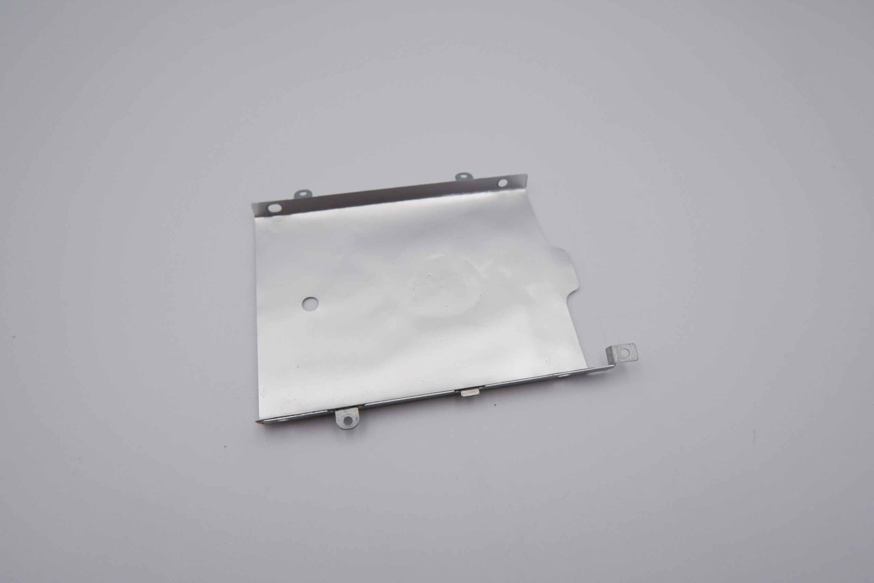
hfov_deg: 76.1
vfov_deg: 55.1
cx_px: 437
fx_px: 558
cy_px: 292
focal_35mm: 23
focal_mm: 15
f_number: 7.1
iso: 800
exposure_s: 1/480
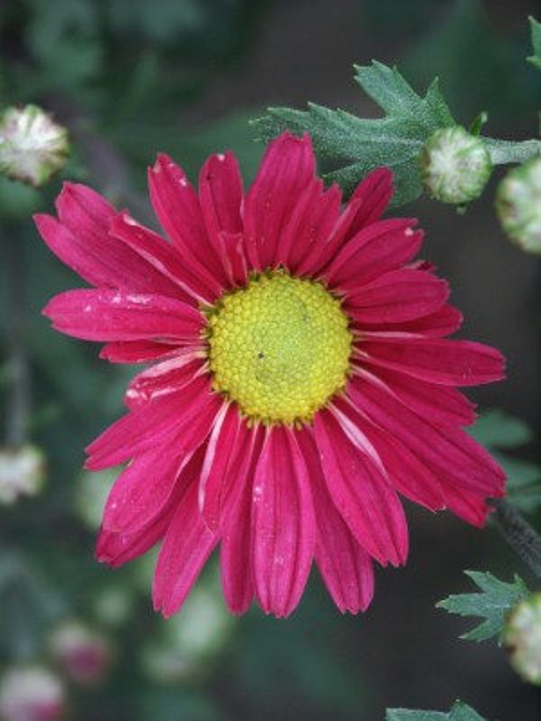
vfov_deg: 9.9
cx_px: 270
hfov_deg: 7.4
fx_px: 4168
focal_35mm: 200
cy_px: 360
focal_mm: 50.69
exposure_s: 1/180
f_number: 3.5
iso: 125
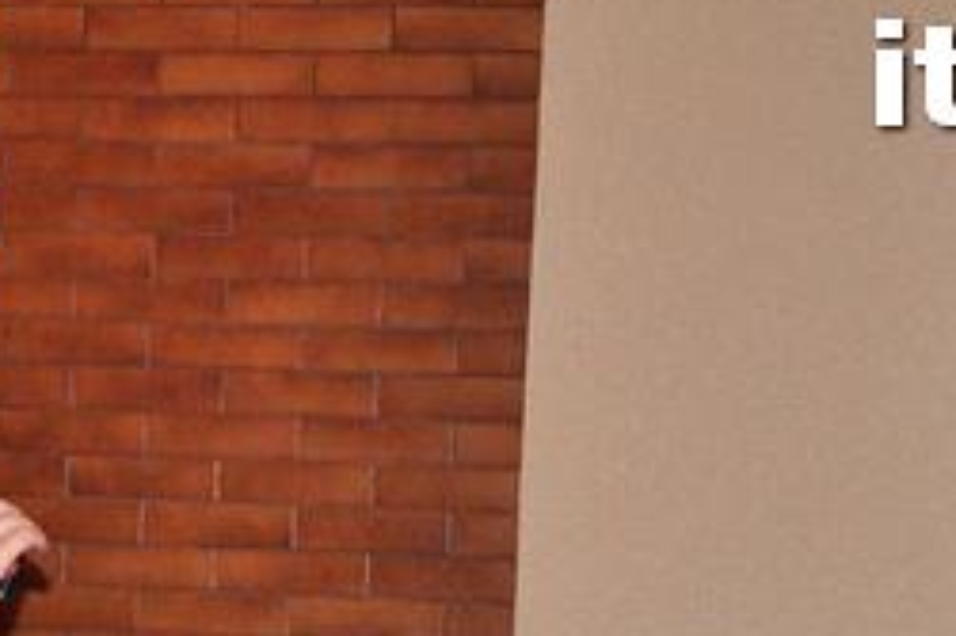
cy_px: 1019
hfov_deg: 15.5
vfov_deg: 10.0
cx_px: 232
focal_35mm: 132
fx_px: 3503
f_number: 5
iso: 2000
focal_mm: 26
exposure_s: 1/60
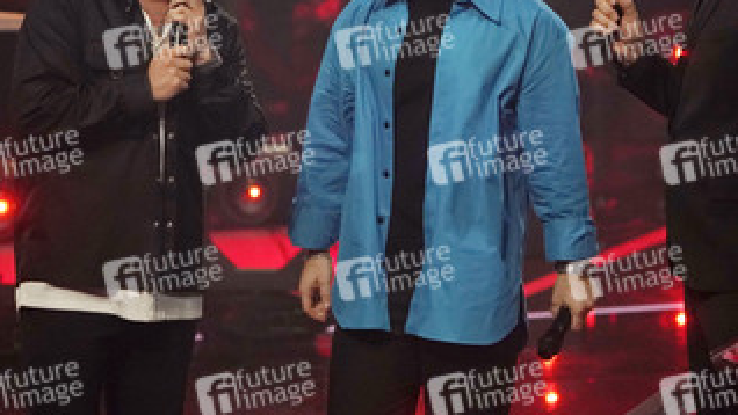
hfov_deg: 3.9
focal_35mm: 559
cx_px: 426
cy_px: 100
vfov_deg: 2.2
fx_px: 10941
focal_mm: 376
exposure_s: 1/320
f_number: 6.3
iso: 4000
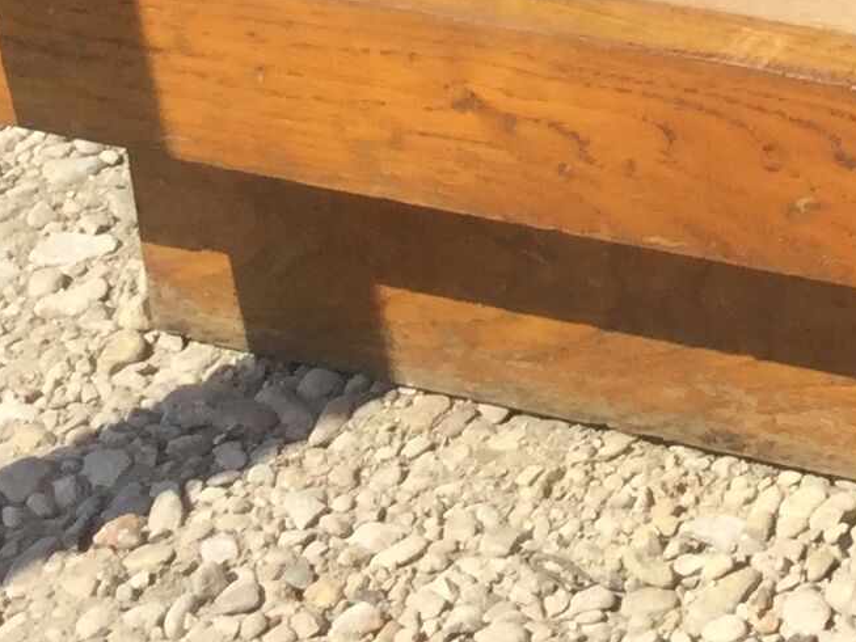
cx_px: 1754
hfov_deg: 11.4
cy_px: -604
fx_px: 3834
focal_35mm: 155
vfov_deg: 9.1
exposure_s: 1/916
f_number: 2.4
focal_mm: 3.3
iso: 25
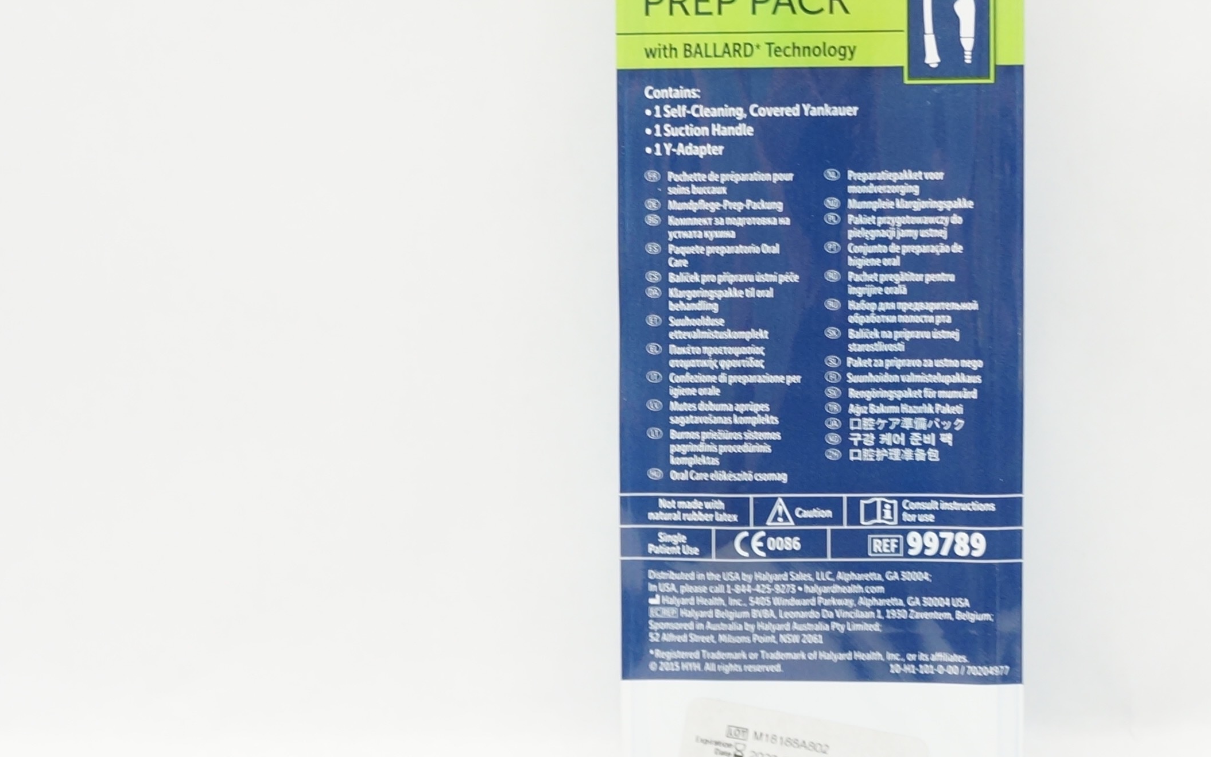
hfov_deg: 31.7
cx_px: 817
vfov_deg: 20.2
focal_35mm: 64
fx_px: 2112
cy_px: 211
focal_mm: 18
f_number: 3.5
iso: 400
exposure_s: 1/80
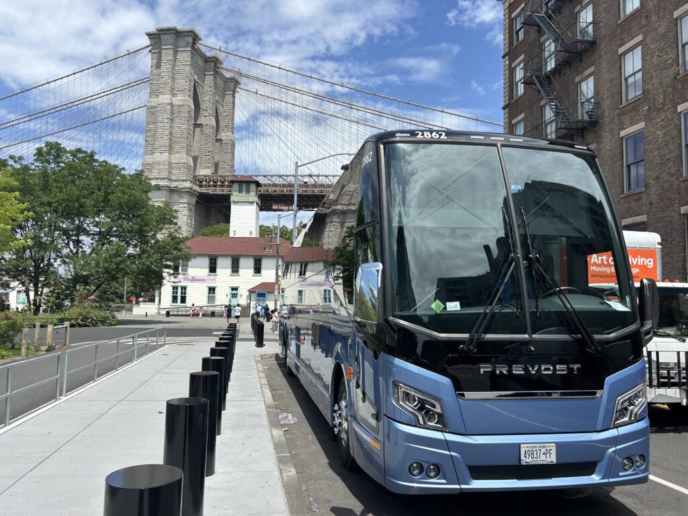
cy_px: 258
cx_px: 344
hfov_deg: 67.3
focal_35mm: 26
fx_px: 517
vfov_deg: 53.1
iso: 50
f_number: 1.5
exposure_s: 1/3571
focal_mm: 5.7
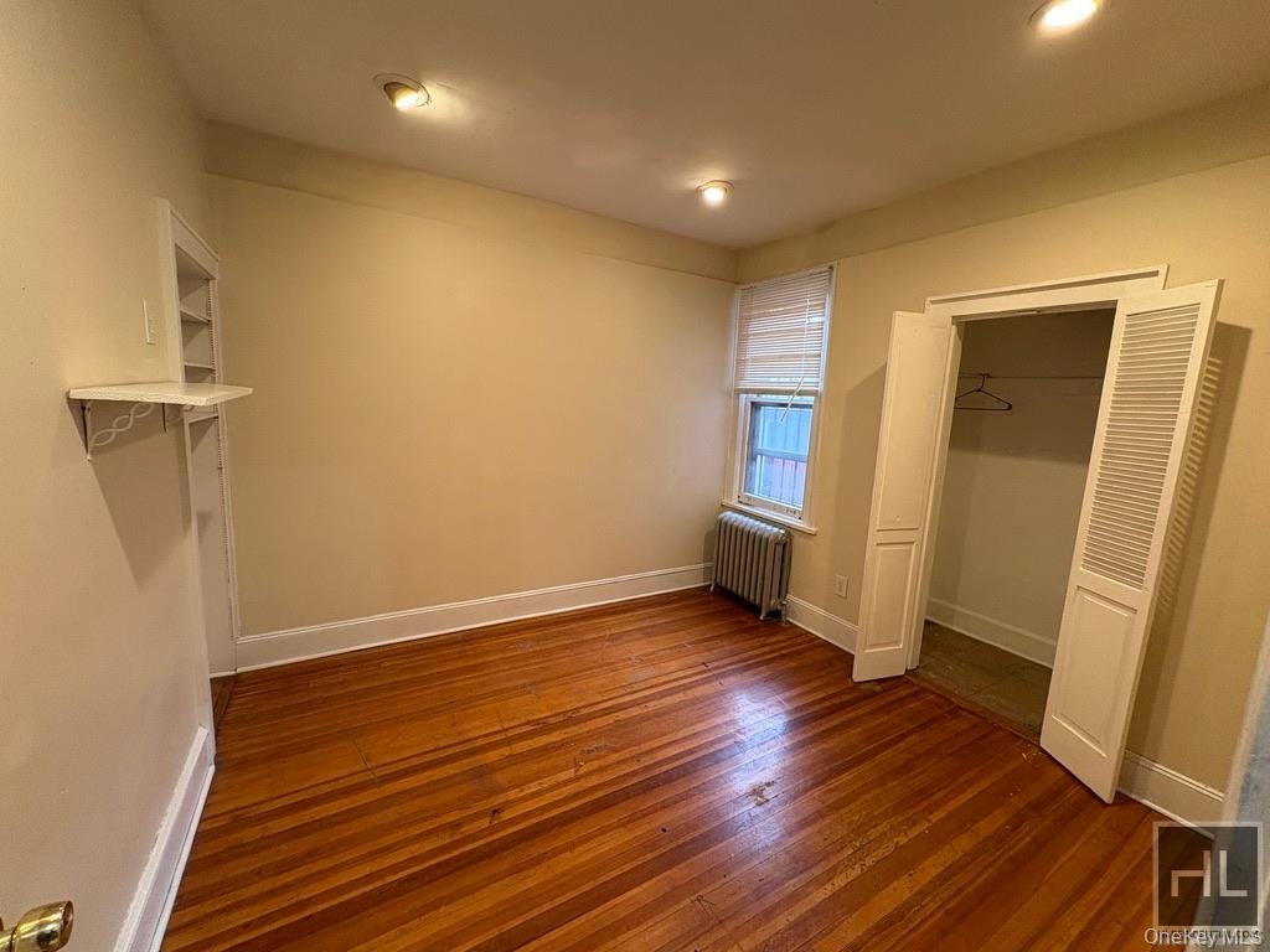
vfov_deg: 85.7
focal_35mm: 14
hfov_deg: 102.1
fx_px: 514
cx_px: 635
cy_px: 476
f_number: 2.2
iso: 200
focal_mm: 2.22
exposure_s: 1/60
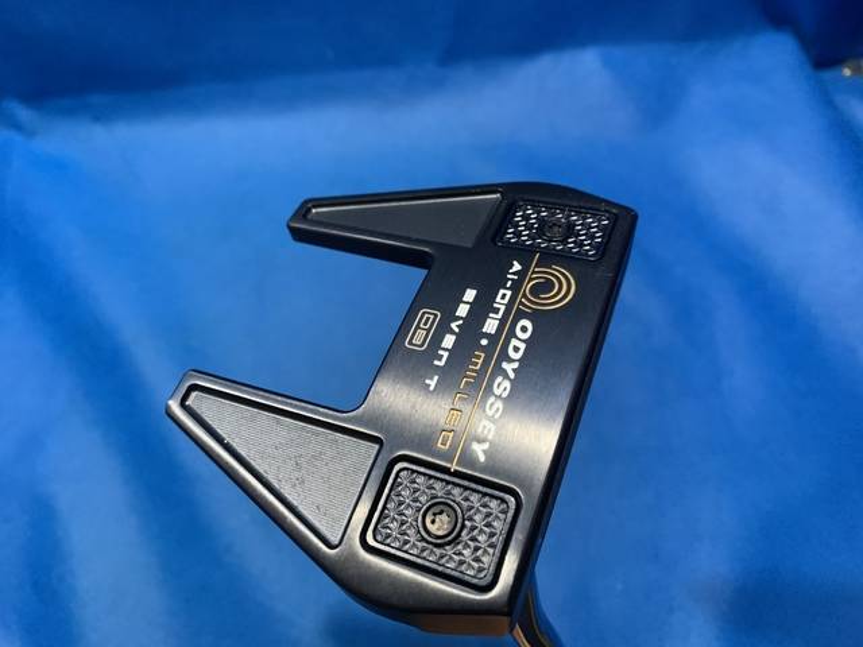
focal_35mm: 26
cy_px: 324
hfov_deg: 67.3
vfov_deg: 53.1
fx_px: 648
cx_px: 432
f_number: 1.8
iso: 250
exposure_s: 1/60
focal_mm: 4.25
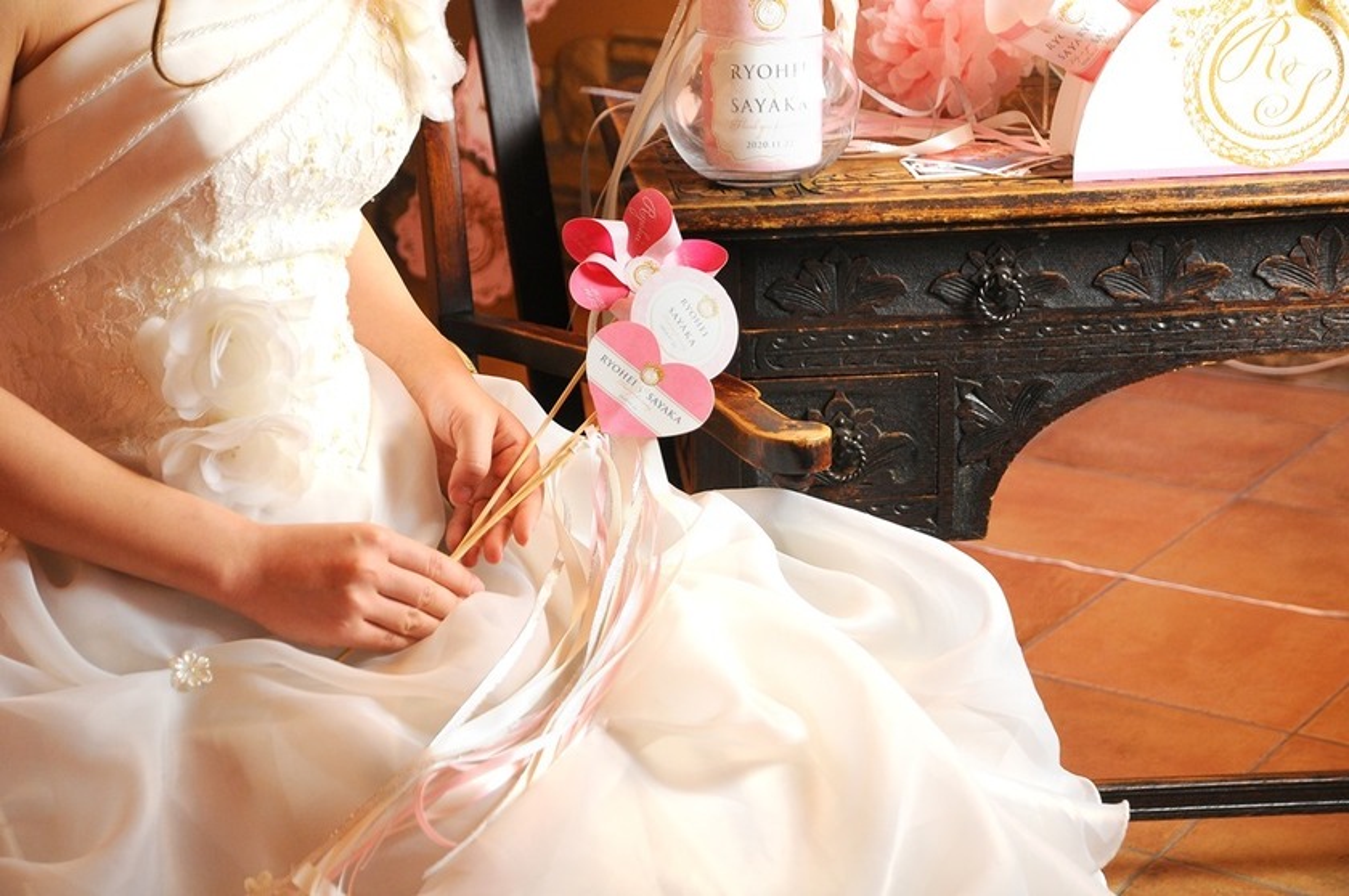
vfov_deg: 18.9
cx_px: 674
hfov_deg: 28.1
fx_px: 2695
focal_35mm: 72
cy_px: 448
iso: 500
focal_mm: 48
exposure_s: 1/30
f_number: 5
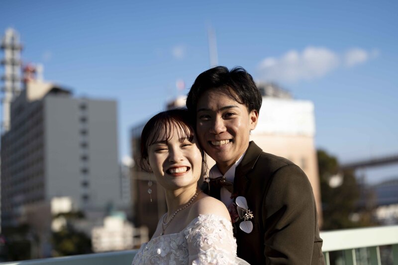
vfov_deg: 27.0
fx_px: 553
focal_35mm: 50
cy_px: 132
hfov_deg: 39.6
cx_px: 199
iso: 100
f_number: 2
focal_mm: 50
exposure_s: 1/5000
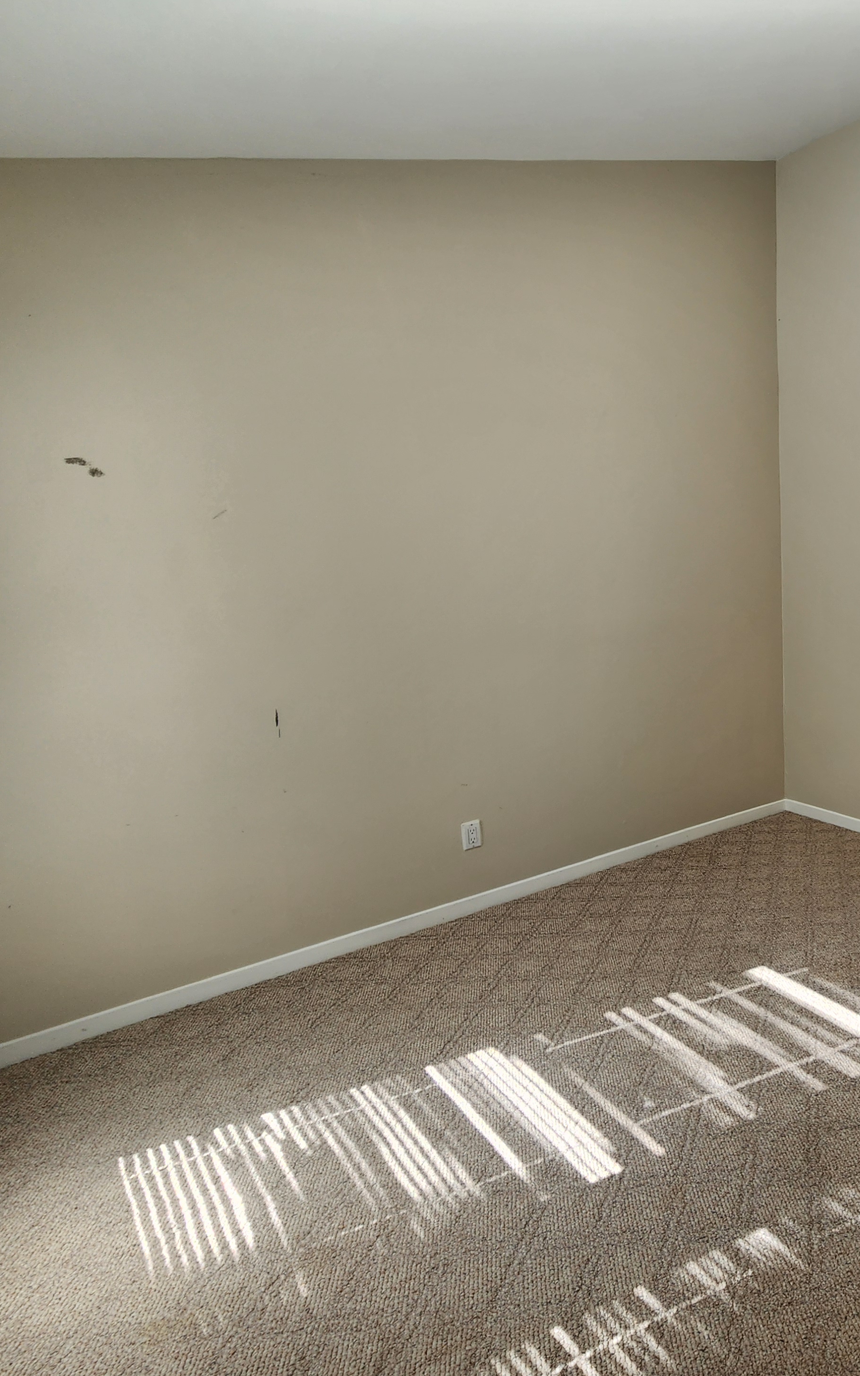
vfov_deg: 88.0
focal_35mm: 19
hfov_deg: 51.2
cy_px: 683
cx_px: 842
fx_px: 713
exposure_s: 1/120
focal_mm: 2.2
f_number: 2.2
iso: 64
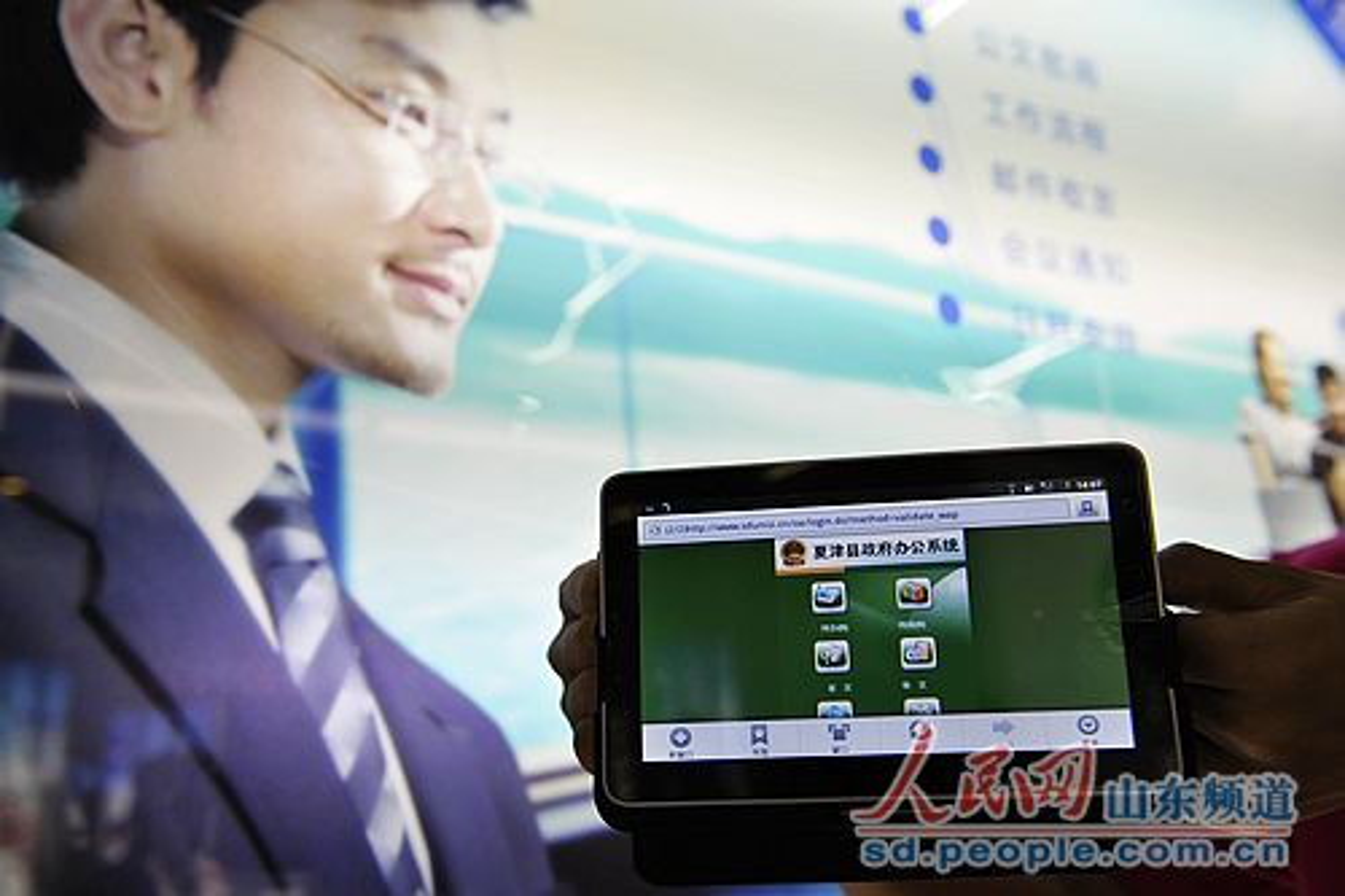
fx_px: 1419
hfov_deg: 50.7
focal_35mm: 38
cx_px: 672
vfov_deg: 35.0
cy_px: 448
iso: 500
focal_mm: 38
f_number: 5
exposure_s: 1/100
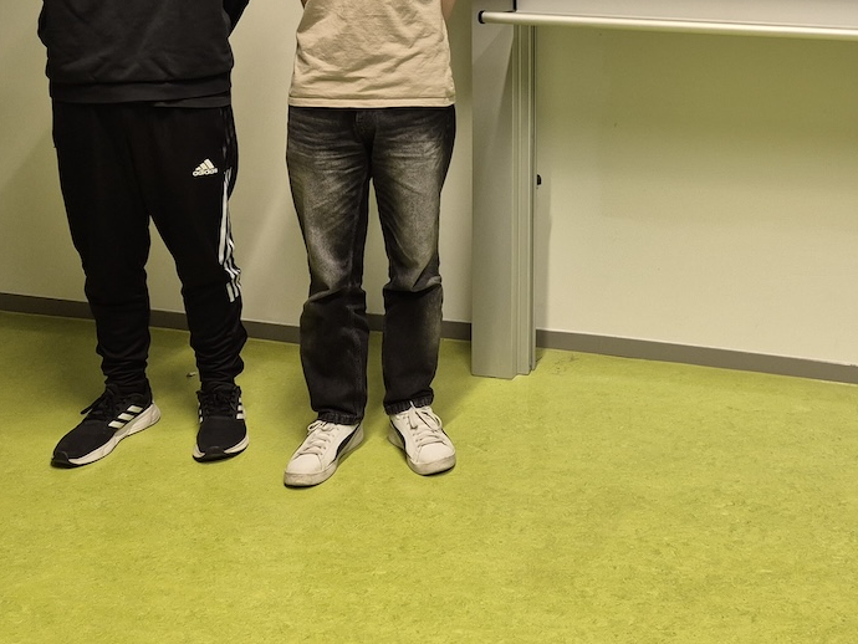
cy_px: 29
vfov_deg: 29.2
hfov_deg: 37.0
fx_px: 1165
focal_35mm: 47
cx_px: 823
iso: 200
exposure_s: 1/100
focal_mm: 5.4
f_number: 1.8
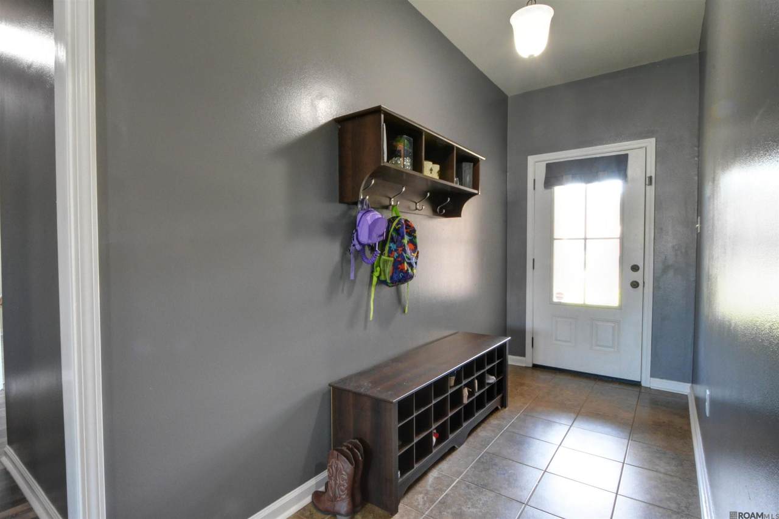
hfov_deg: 95.0
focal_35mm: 16
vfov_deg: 72.0
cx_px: 390
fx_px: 357
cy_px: 260
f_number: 22
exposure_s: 1/2
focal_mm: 11
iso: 2500
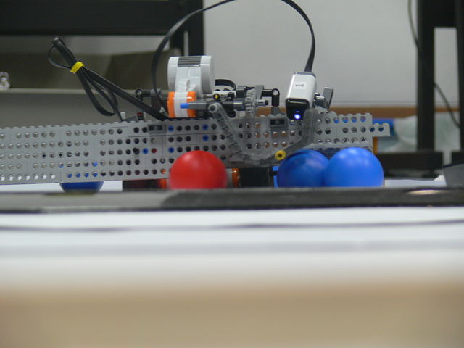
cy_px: 174
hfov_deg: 12.1
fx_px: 2185
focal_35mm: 163
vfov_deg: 9.1
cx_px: 232
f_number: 3.6
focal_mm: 34.4
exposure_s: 1/30
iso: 160
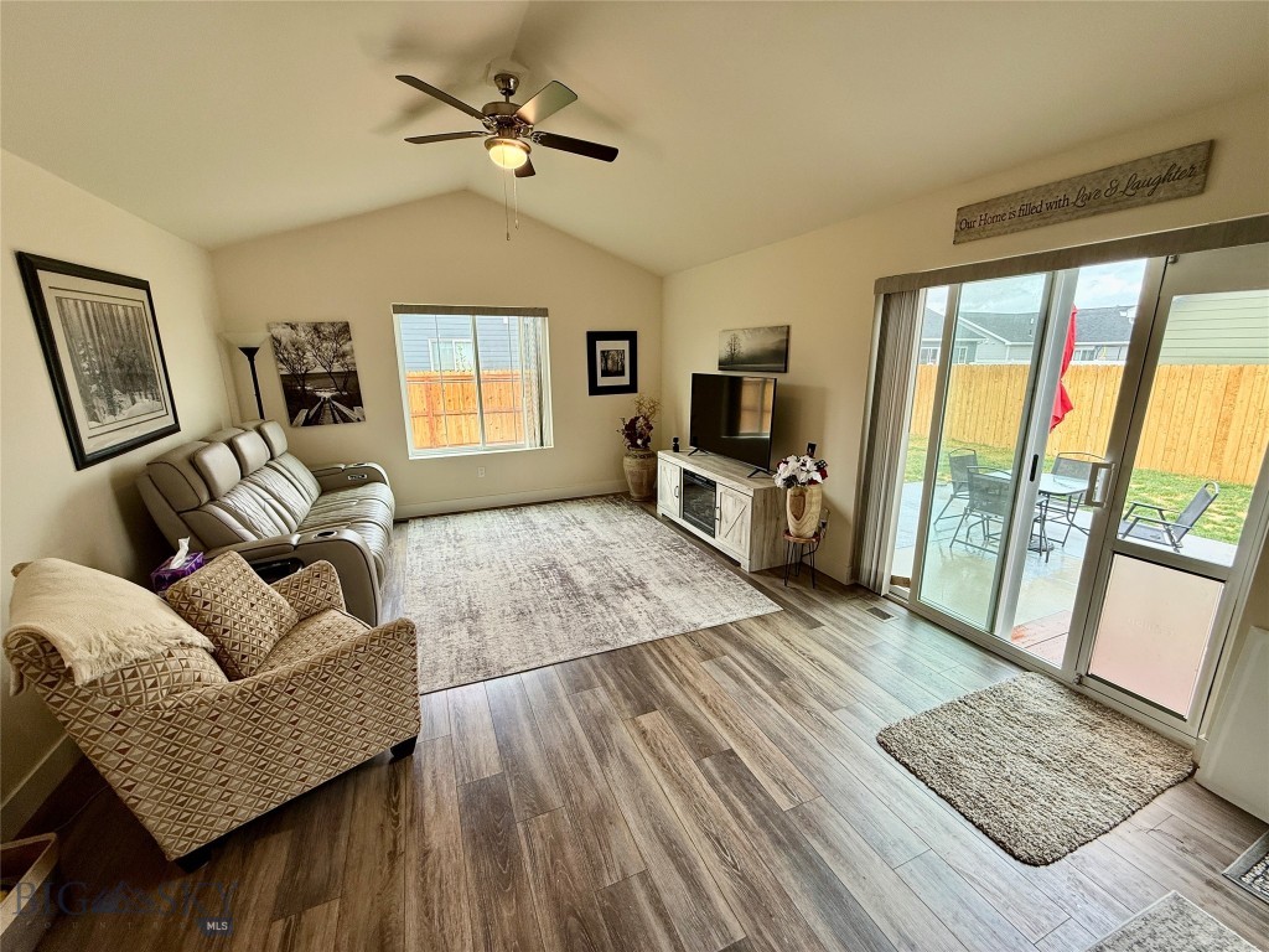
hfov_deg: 102.1
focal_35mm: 14
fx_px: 513
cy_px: 476
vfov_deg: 85.7
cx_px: 634
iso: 100
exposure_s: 1/120
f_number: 2.2
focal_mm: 2.22
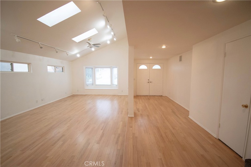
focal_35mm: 15
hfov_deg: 100.4
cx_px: 126
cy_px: 84
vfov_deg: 77.3
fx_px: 105
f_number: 4.5
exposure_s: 1/250
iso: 800
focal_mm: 10
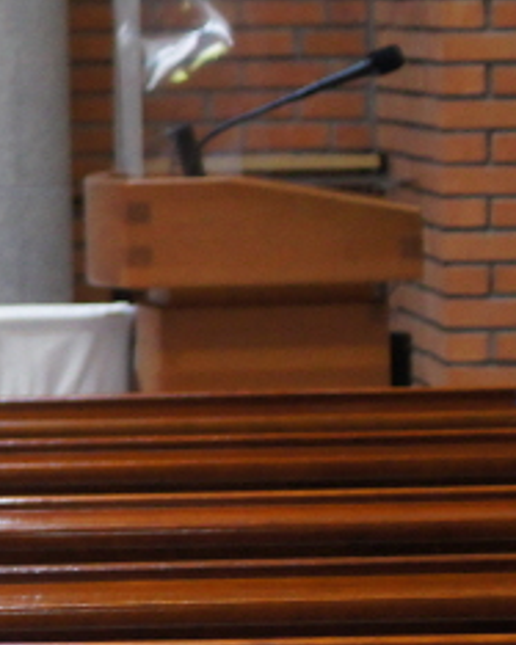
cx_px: -806
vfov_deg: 5.9
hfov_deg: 4.6
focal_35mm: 330
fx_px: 6304
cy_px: 538
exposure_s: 1/100
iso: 1600
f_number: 4
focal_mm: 55
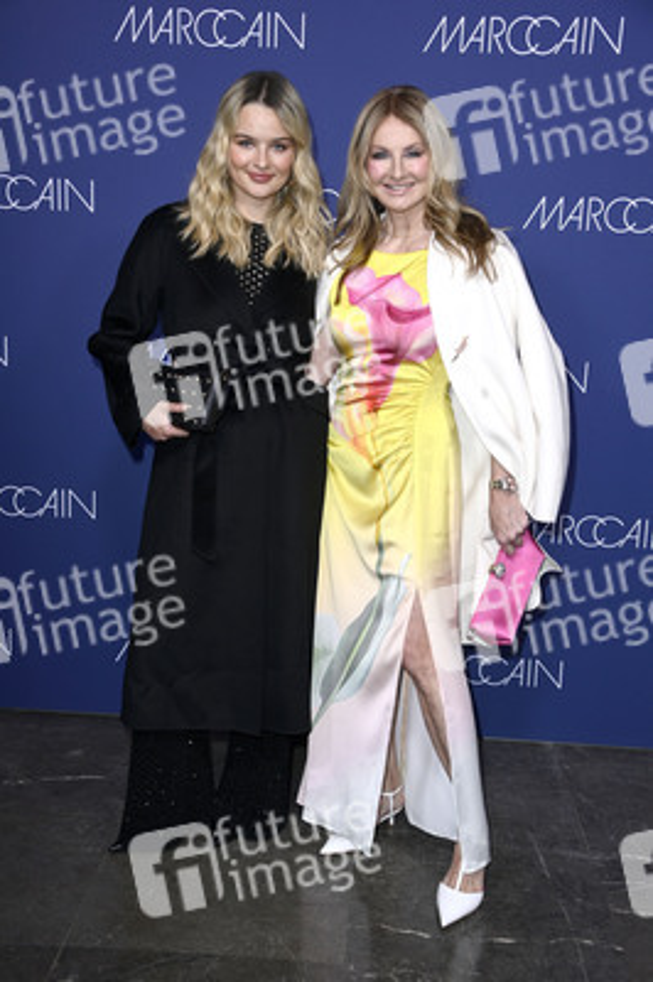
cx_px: 326
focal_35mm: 44
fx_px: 1199
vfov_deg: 44.5
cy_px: 491
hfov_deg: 30.5
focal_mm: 44
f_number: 5.6
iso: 640
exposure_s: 1/250
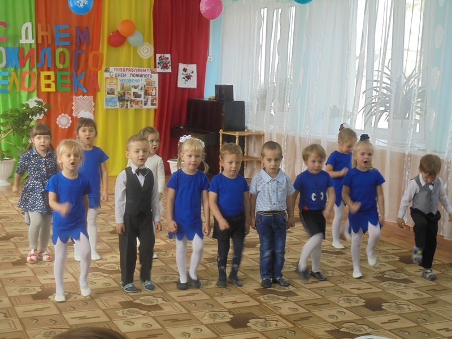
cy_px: 170
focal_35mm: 56
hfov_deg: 34.3
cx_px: 226
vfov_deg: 26.1
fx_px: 731
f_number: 5.2
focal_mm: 10.1
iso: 100
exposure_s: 1/25
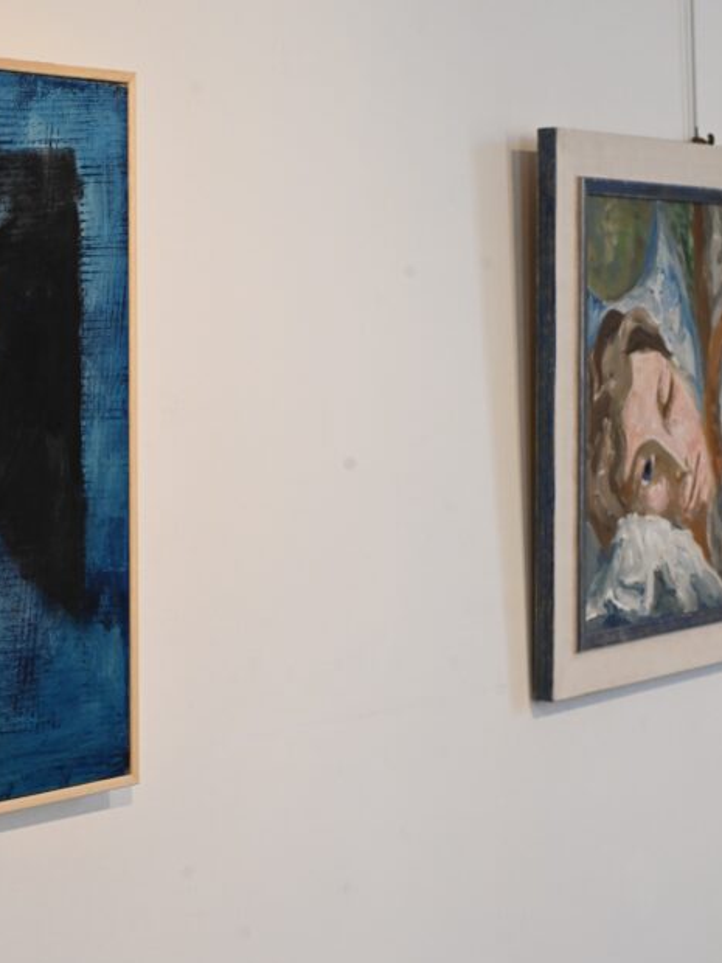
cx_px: 160
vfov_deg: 24.1
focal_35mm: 81
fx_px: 2253
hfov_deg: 18.1
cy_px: 468
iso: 1600
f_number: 9
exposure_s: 1/100
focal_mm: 51
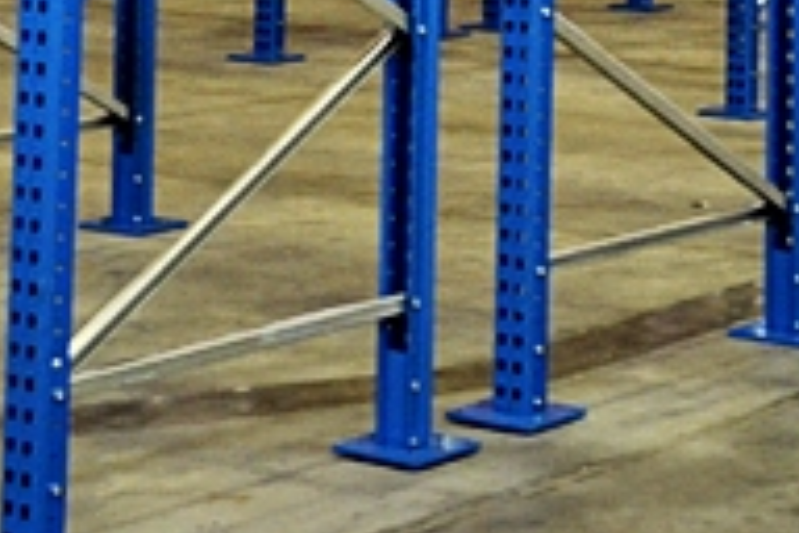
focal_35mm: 144
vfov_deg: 8.7
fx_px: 3196
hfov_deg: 14.2
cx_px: 470
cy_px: -739
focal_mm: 18
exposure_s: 1/60
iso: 500
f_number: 4
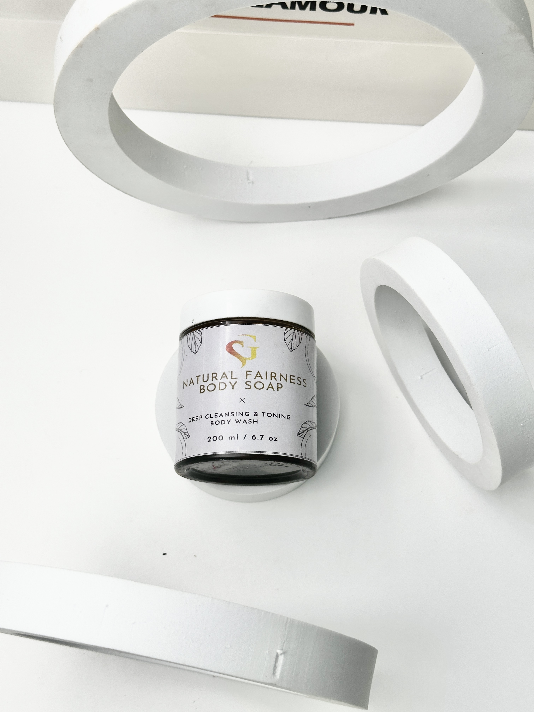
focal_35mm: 48
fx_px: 987
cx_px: 267
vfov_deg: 39.7
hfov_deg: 30.3
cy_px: 356
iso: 64
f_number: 1.78
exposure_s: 1/299
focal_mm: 6.86
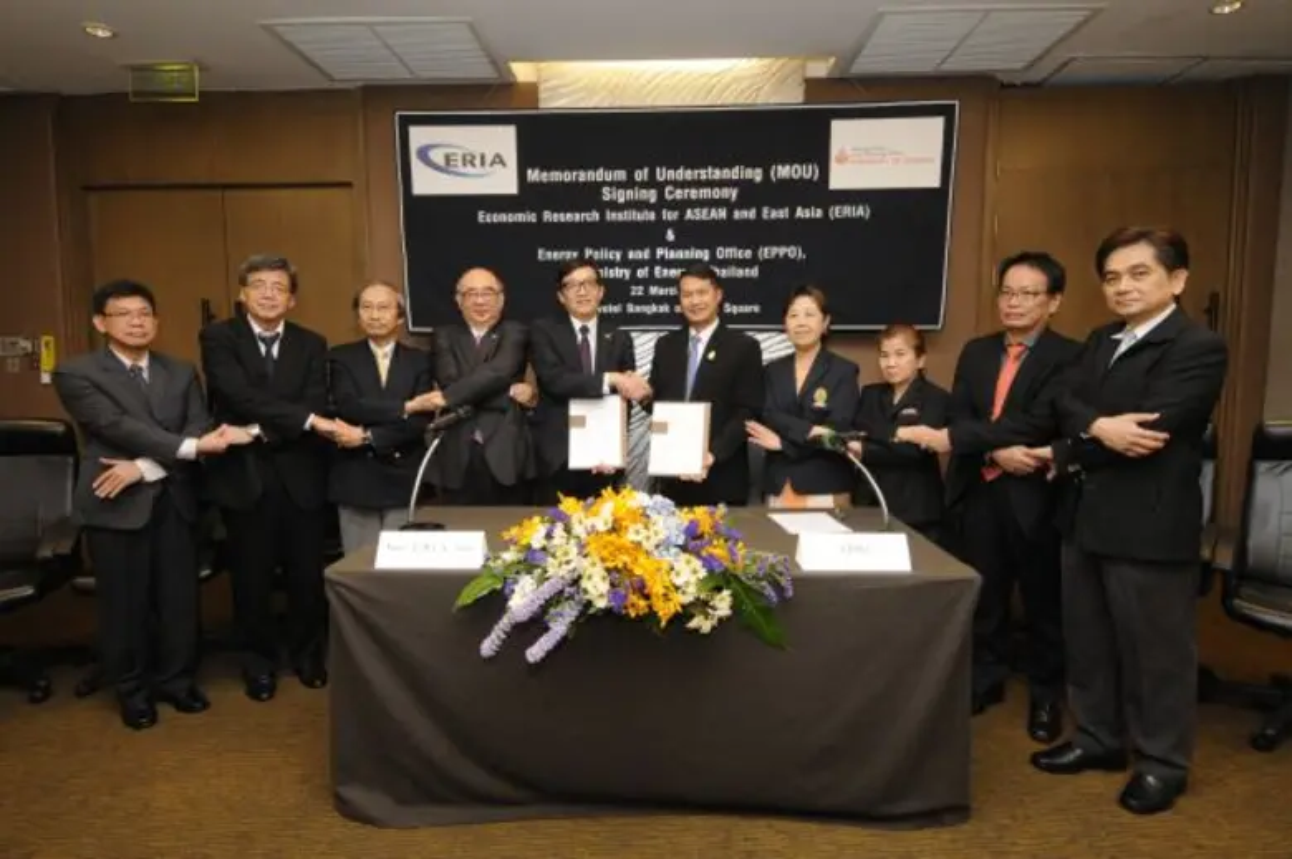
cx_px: 646
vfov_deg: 63.2
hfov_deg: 85.5
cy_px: 430
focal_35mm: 20
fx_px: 699
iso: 1600
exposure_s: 1/50
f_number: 5.6
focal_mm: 13
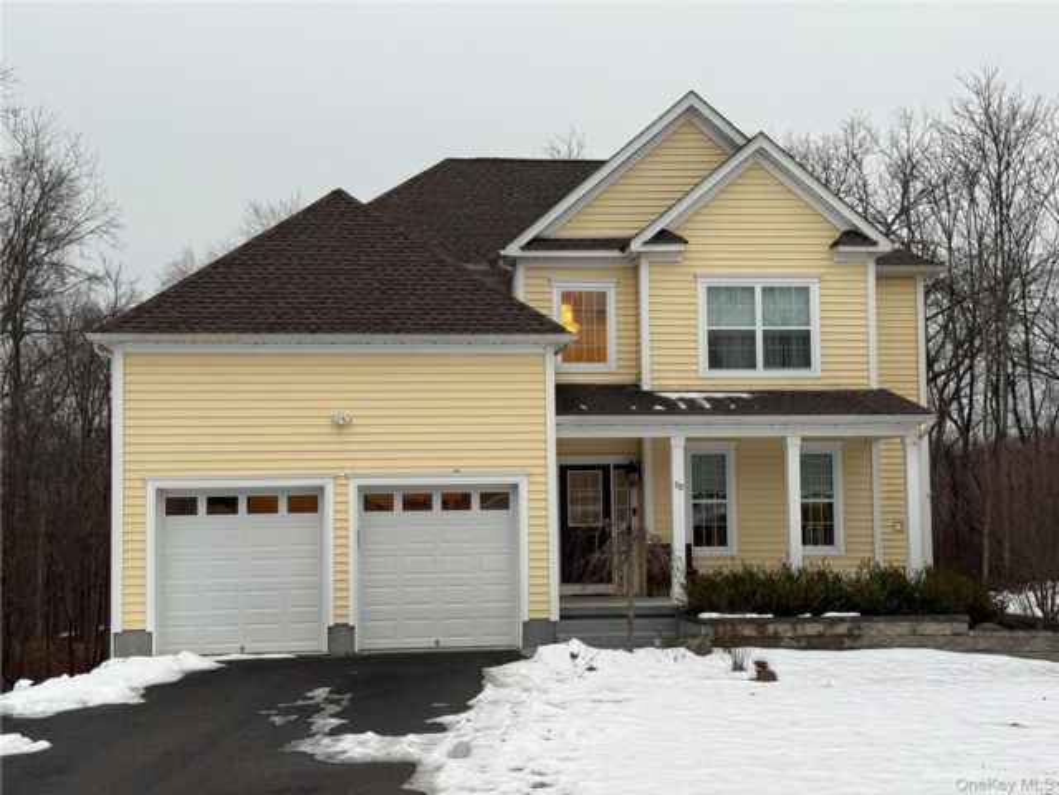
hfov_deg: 39.7
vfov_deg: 30.3
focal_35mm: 48
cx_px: 530
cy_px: 398
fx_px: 1468
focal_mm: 6.76
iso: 64
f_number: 1.78
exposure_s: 1/122
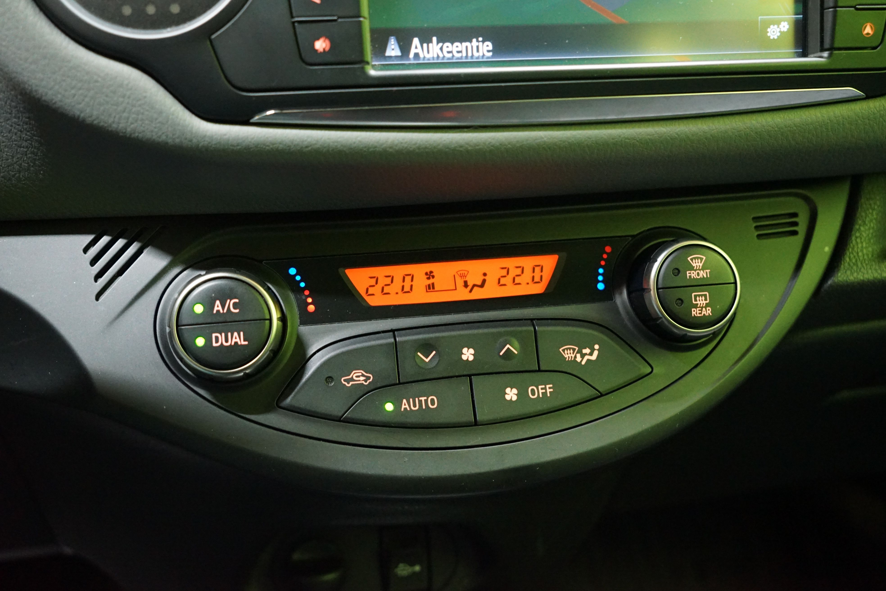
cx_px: 443
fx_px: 886
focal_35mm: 36
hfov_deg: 53.1
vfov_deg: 36.9
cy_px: 296
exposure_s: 1/20
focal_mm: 36
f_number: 5
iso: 6400
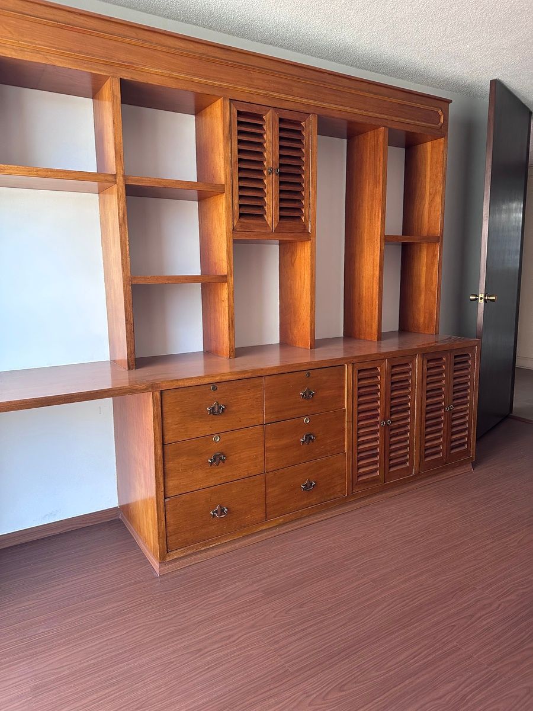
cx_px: 266
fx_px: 493
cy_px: 356
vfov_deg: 71.6
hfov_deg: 56.8
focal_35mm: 24
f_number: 1.78
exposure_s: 1/114
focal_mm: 6.86
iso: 250
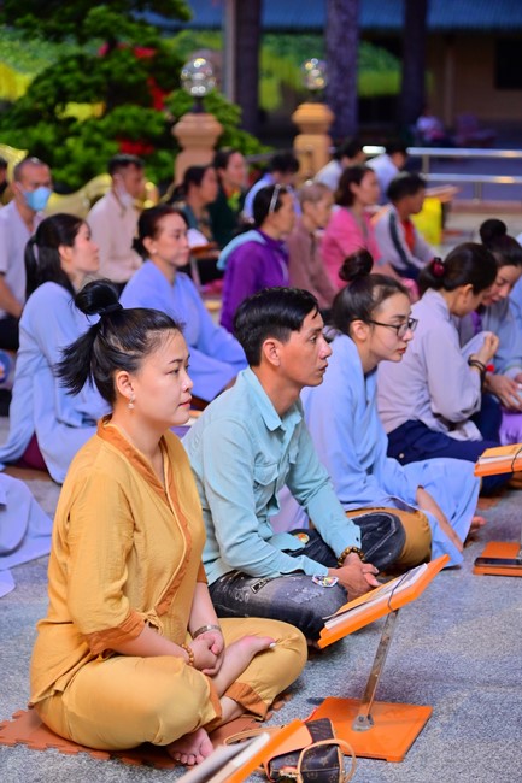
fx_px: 1871
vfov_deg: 23.7
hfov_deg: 15.9
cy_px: 392
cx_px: 261
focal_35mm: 86
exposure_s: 1/100
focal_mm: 86
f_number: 4
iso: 1600
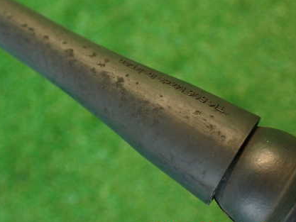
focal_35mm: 46
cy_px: 79
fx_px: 393
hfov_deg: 40.8
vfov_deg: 31.3
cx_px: 104
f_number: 2.4
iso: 320
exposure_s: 1/30
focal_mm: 5.79
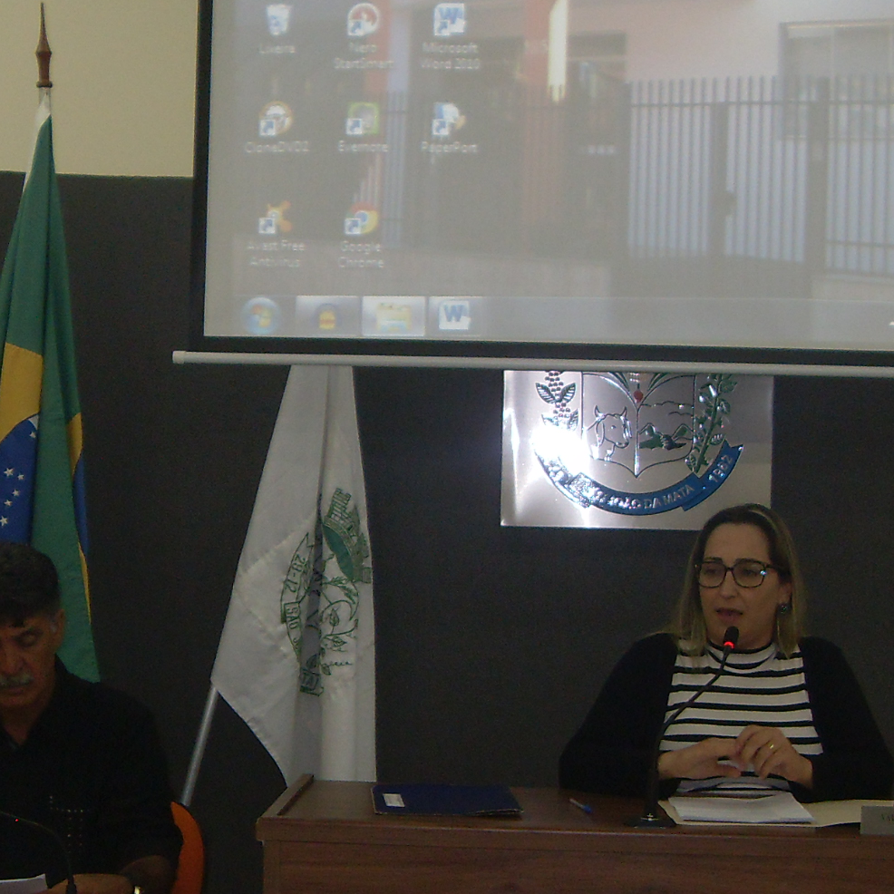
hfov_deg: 20.1
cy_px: 604
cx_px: 642
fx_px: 2513
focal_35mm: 86
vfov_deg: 20.1
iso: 100
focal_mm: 6.3
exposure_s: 1/45
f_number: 2.8
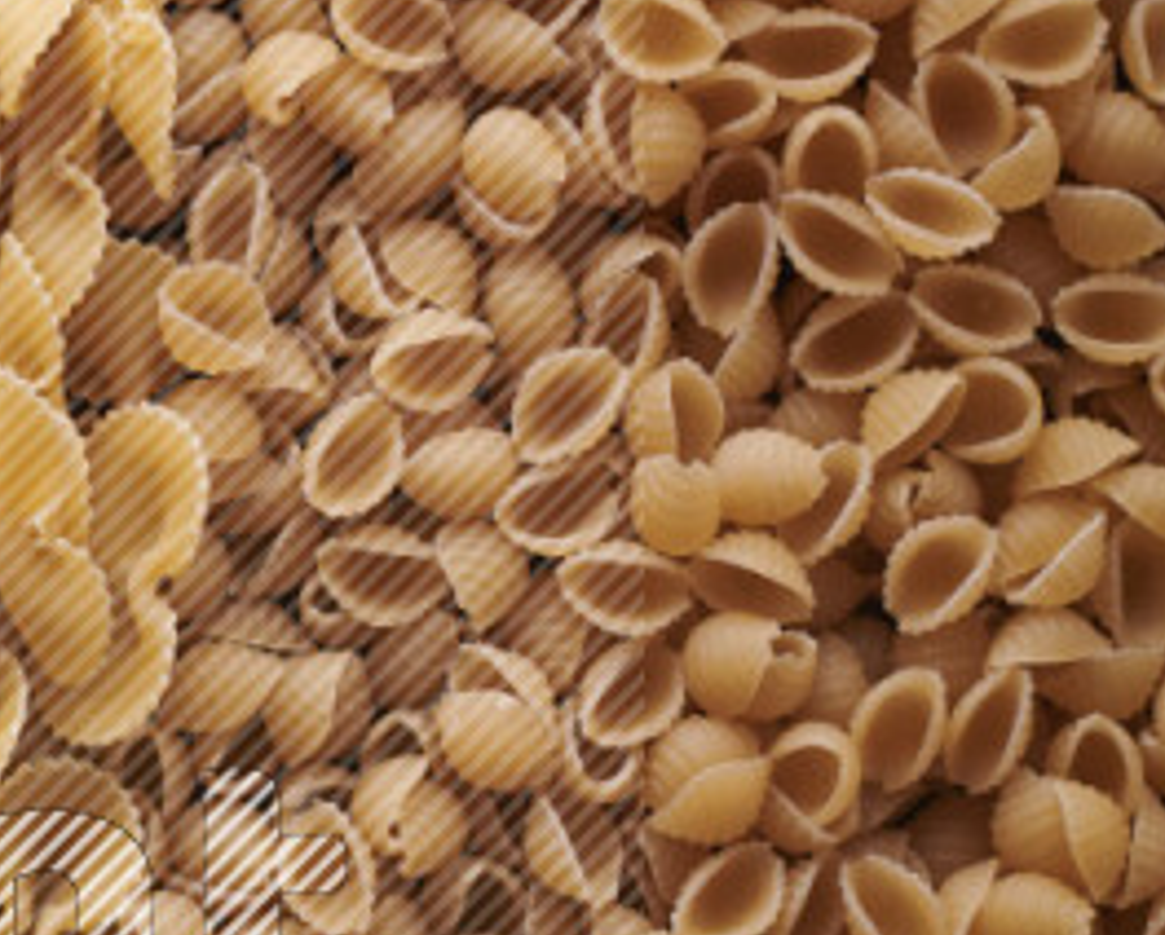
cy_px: 512
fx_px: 4903
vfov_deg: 10.9
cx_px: -459
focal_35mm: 142
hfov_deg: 13.0
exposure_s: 1/100
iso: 160
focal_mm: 50
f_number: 8
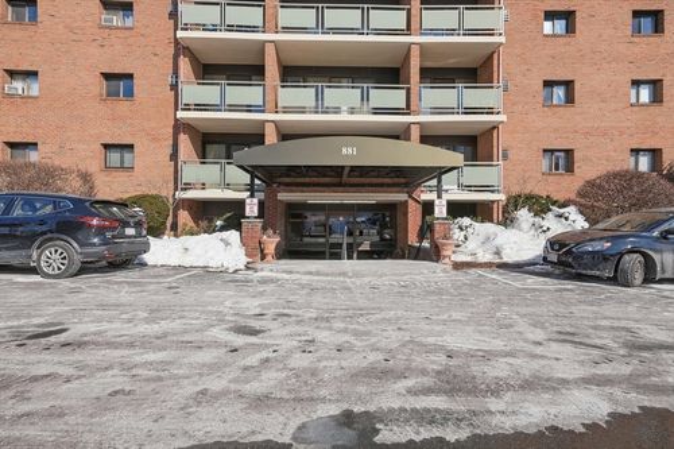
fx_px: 309
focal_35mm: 16
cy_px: 224
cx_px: 337
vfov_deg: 72.0
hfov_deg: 95.0
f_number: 7.1
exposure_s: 1/4000
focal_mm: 11
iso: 800
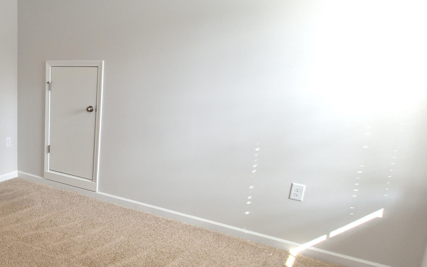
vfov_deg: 40.5
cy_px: 158
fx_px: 361
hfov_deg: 50.1
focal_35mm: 31
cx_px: 3
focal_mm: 10
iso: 800
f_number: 5.6
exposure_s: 1/125
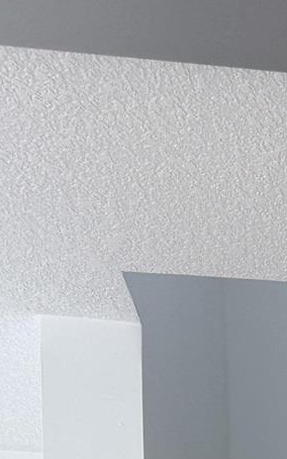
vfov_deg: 12.9
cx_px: 747
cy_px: 1057
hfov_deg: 8.9
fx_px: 1613
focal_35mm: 129
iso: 64
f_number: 1.78
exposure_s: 1/121
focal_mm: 6.76
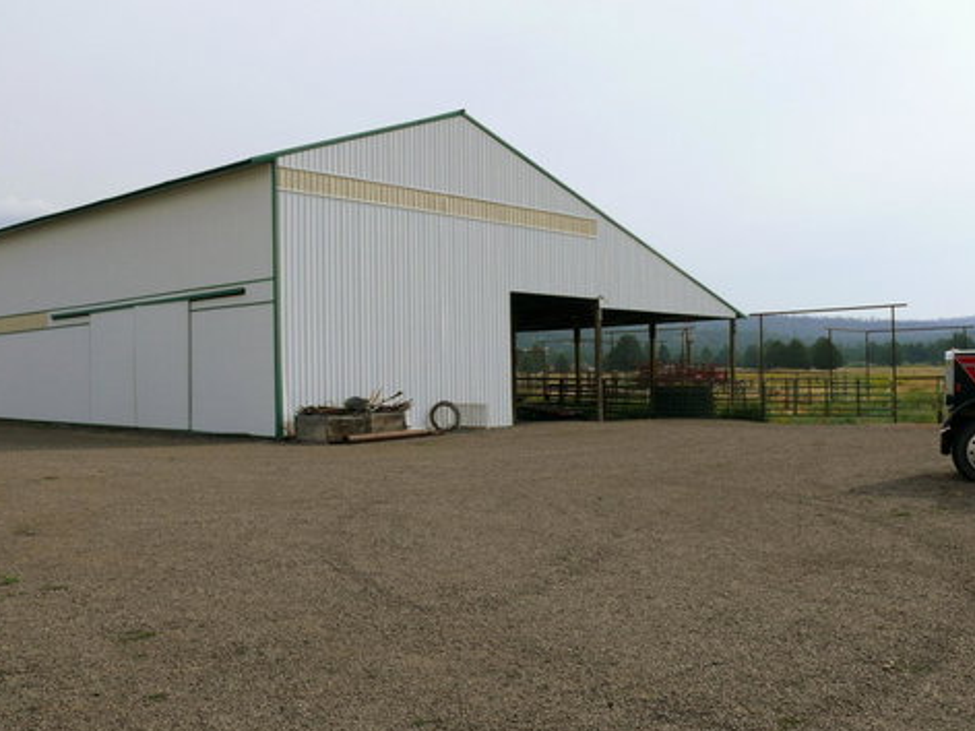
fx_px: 1070
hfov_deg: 49.0
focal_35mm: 38
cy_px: 347
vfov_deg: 37.7
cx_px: 502
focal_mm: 7.4
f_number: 6.3
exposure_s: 1/400
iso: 100
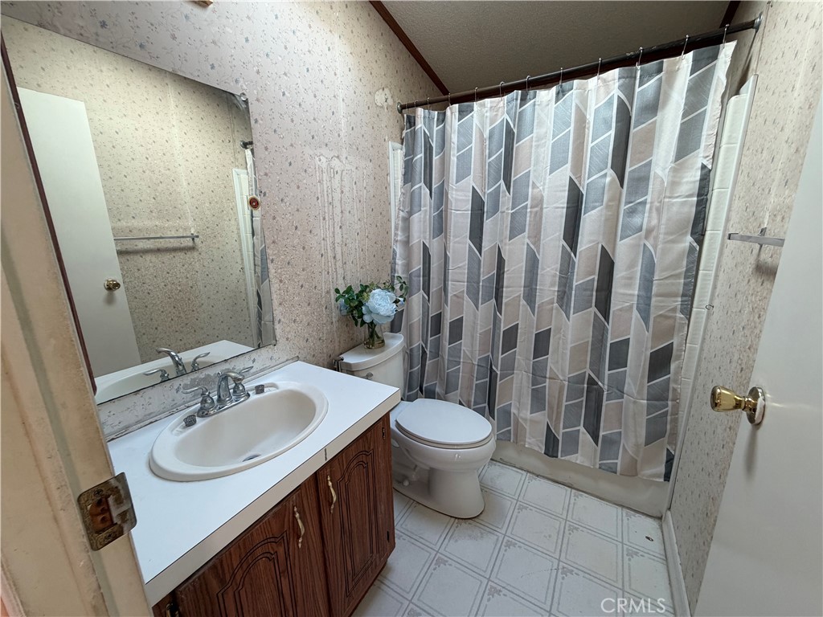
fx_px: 333
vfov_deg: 85.7
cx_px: 412
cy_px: 308
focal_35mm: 14
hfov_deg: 102.1
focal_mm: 2.22
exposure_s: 1/120
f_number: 2.2
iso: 160
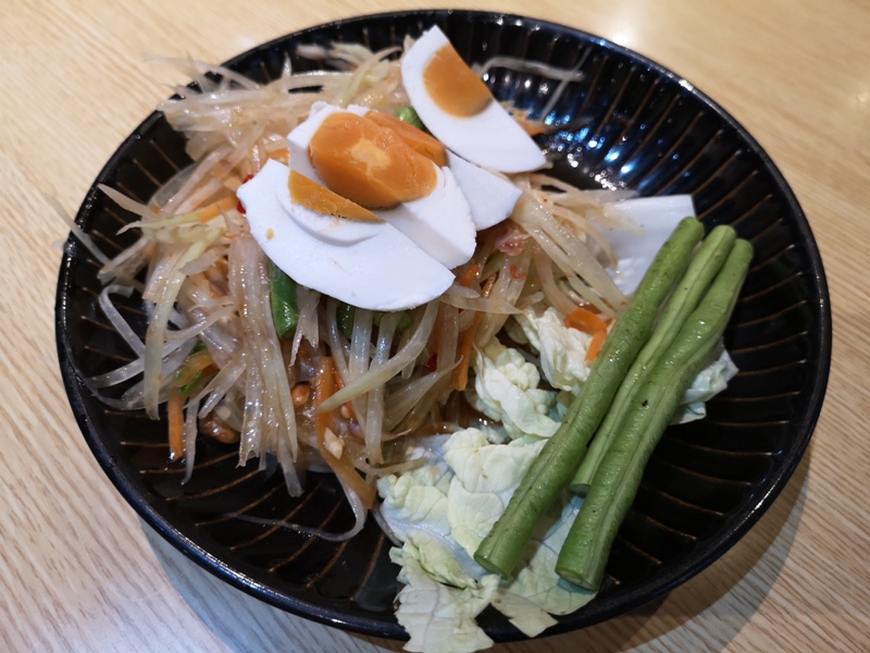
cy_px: 326
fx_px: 679
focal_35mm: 27
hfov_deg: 65.3
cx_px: 435
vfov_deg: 51.4
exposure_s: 1/25
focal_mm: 3.95
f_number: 1.8
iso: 500
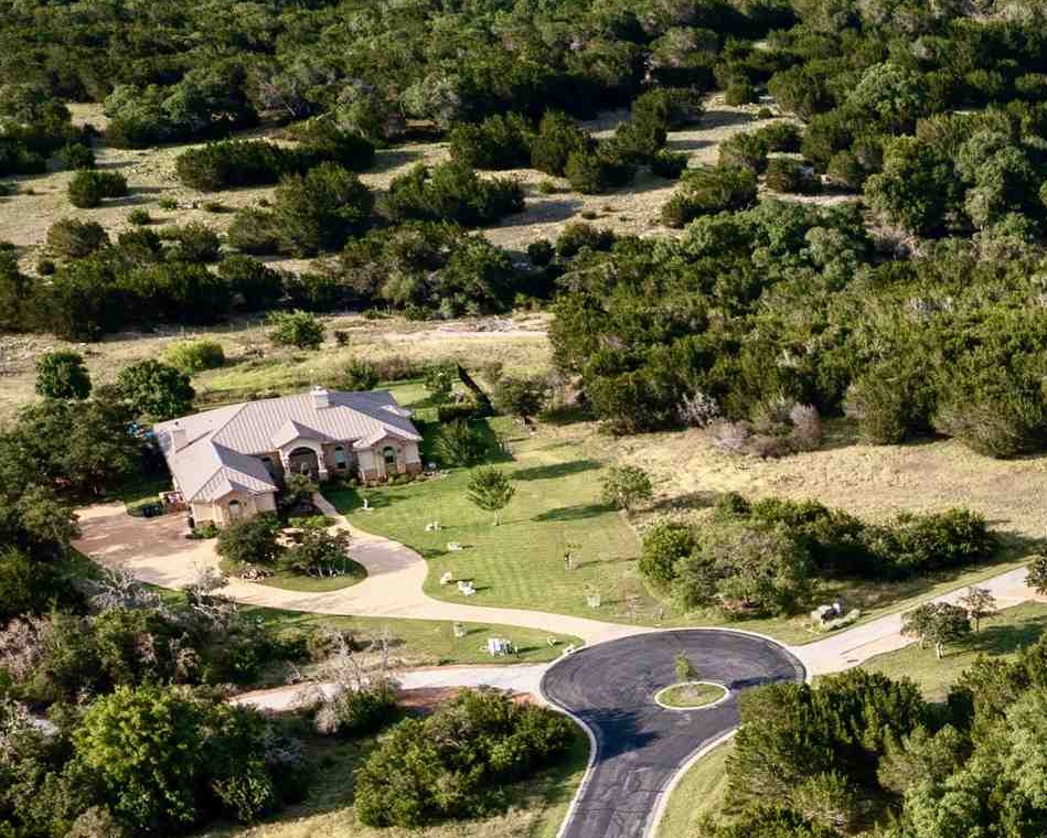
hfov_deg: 20.7
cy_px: 913
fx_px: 2635
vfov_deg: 17.5
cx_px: 1324
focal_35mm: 85
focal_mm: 10.26
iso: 100
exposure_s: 1/100
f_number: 6.3
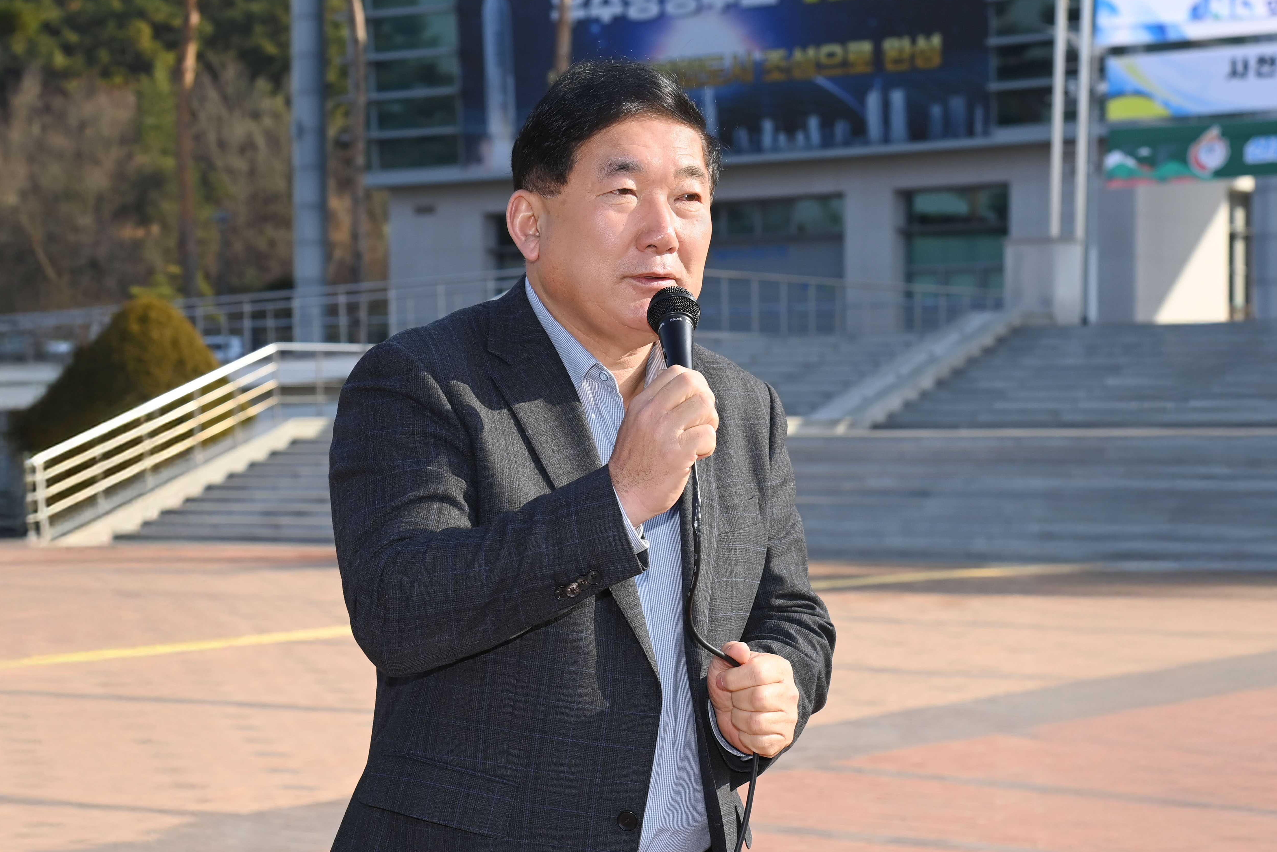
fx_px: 2625
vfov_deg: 18.4
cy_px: 408
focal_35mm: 74
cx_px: 579
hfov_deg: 27.3
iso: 400
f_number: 7.1
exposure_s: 1/800
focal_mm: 66
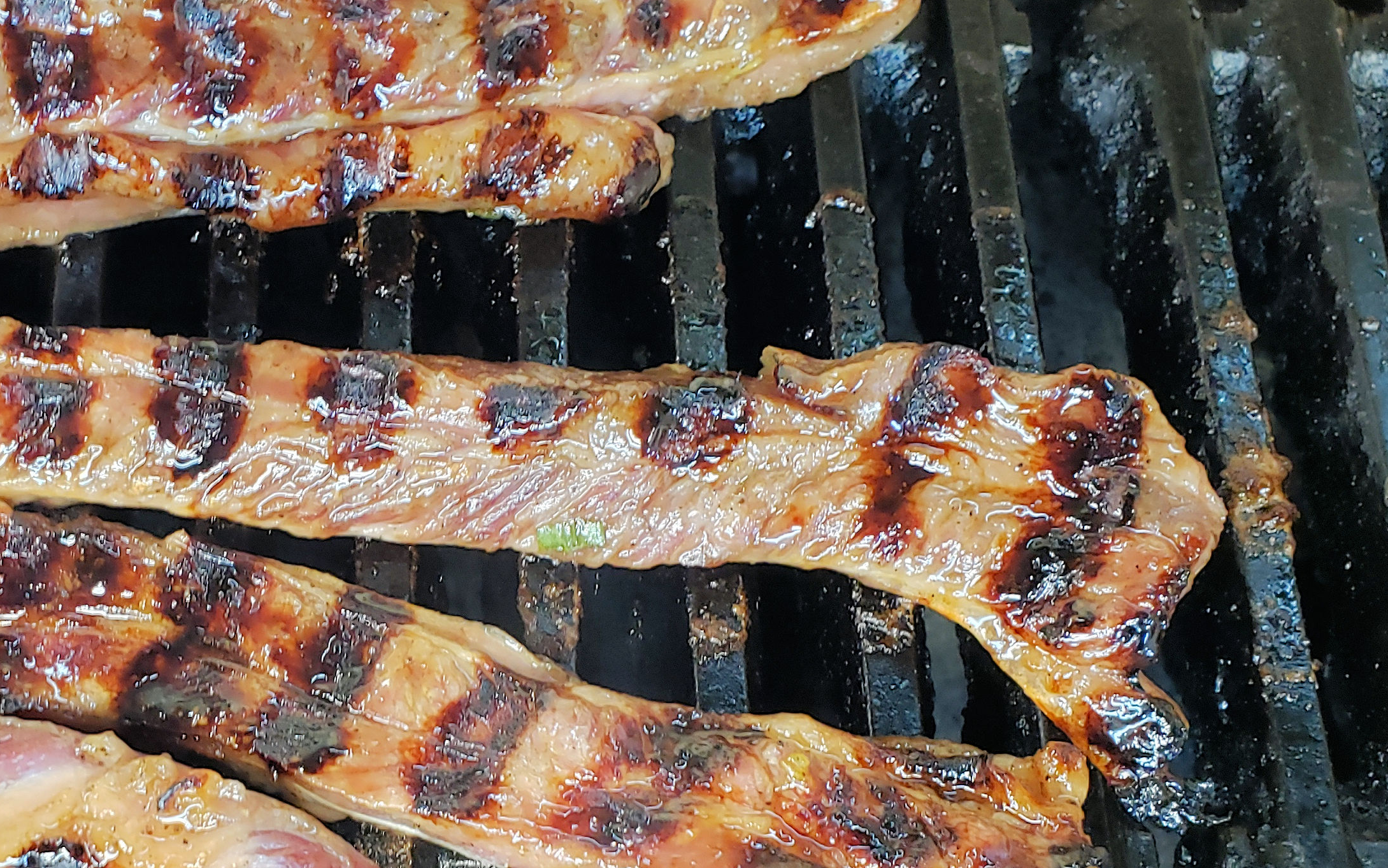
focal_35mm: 51
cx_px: 264
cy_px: 633
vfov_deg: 25.1
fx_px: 1929
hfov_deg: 38.0
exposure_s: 1/17
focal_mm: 4.3
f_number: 2.4
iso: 250
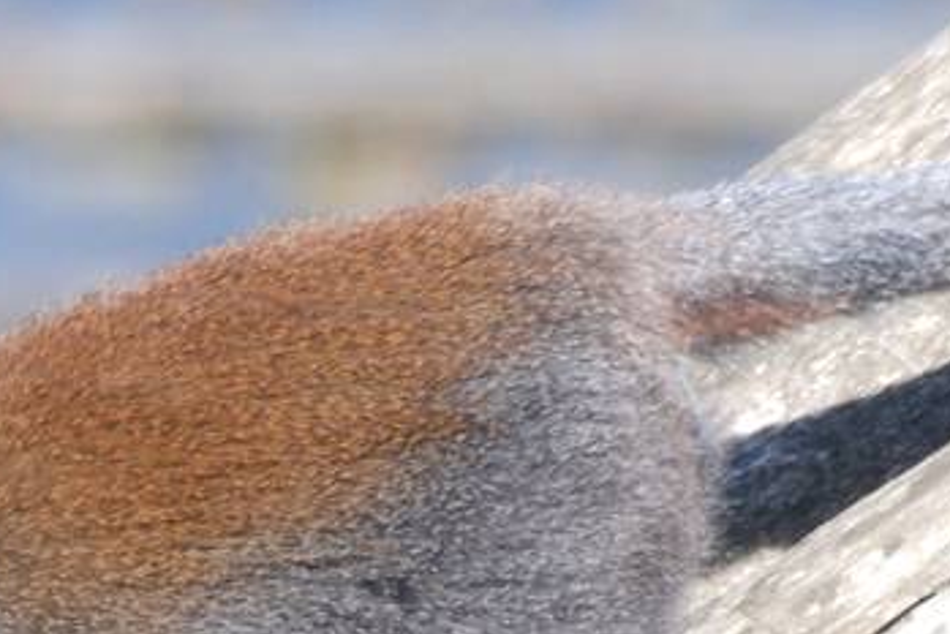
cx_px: -122
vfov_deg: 0.7
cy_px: 921
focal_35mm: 2067
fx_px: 54566
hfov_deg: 1.0
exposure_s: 1/160
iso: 400
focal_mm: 300
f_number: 10
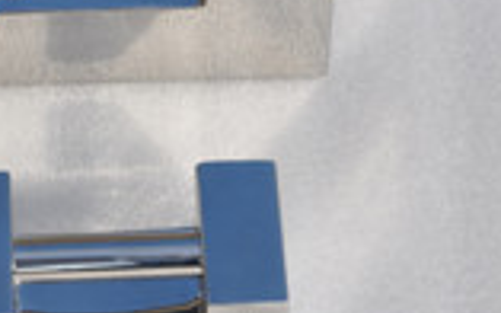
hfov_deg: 9.3
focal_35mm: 225
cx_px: 160
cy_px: 69
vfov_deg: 5.8
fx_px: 3071
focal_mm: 58
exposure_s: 1/400
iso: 200
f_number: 10
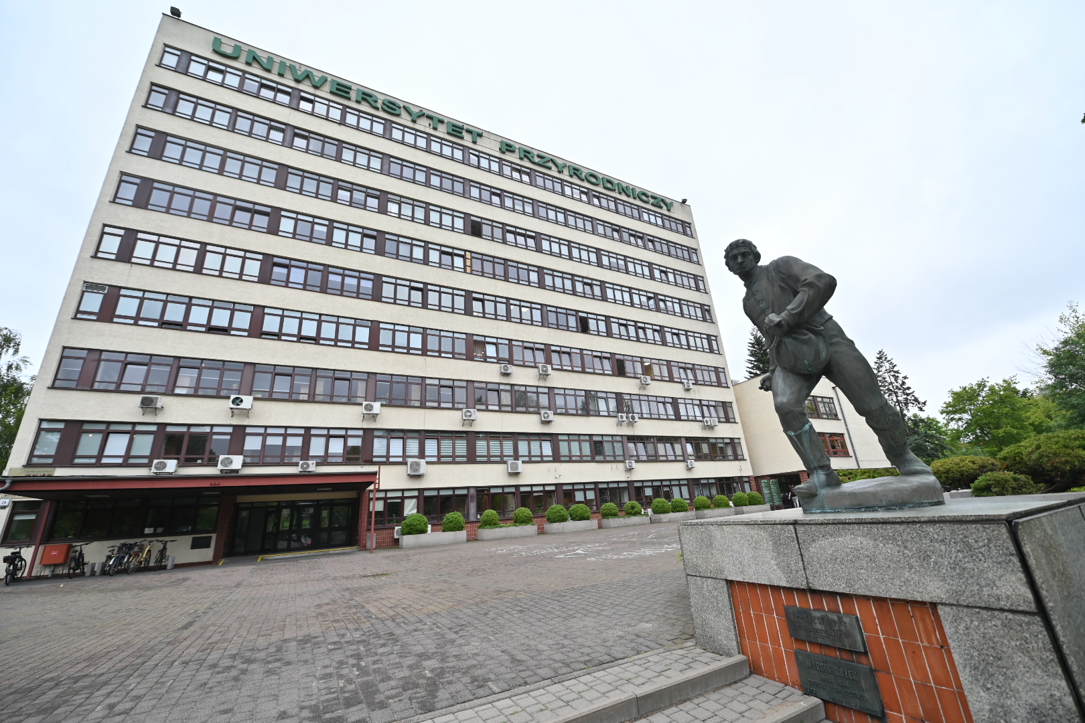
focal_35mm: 14
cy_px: 362
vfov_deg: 81.2
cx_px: 542
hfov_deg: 104.3
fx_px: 422
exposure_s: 1/400
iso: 100
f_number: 3.2
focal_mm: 14
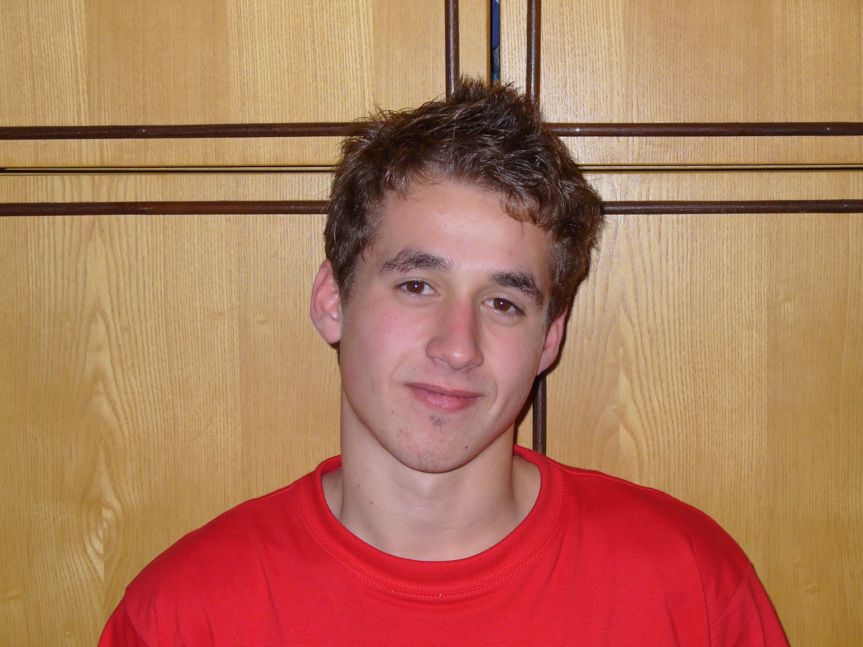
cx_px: 432
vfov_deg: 21.3
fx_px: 1720
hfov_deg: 28.2
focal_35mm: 69
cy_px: 324
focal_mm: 11.4
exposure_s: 1/60
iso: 100
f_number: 3.2
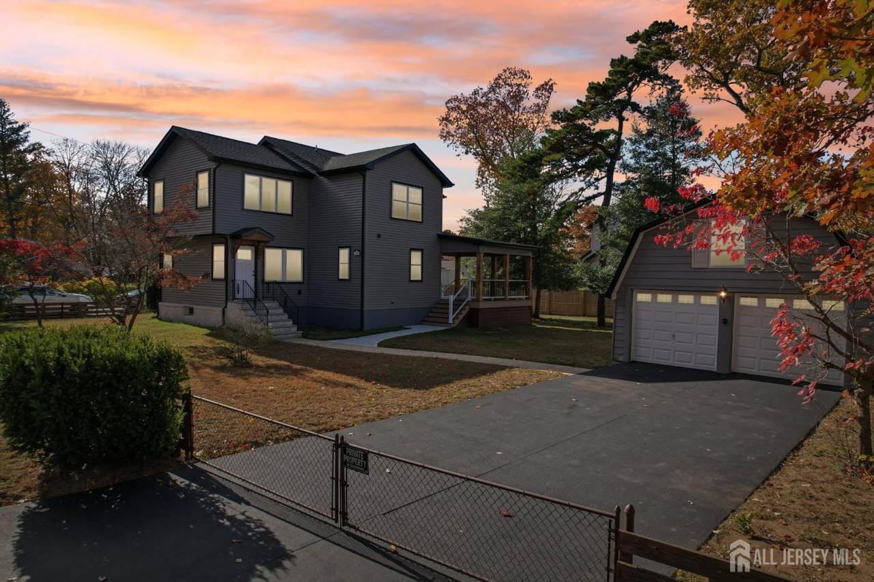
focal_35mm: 22
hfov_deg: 78.6
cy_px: 291
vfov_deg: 57.2
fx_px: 534
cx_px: 437
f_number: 2.8
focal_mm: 8.38
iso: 110
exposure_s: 1/1000
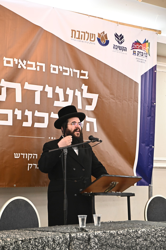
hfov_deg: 19.5
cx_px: 83
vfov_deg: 28.8
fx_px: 484
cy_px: 125
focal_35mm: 70
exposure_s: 1/100
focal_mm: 70
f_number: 6.3
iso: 2500
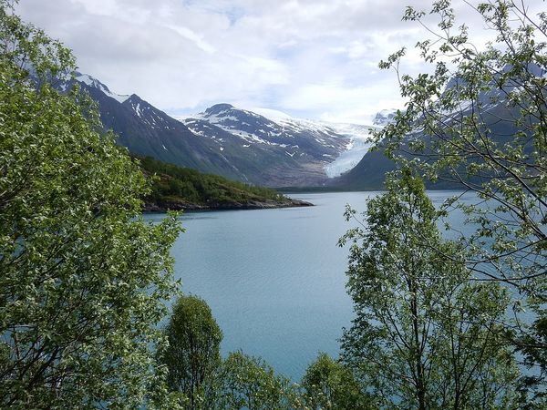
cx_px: 274
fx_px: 569
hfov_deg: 51.4
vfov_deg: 39.7
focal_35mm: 36
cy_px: 205
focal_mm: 6.4
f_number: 4
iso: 125
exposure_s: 1/1600
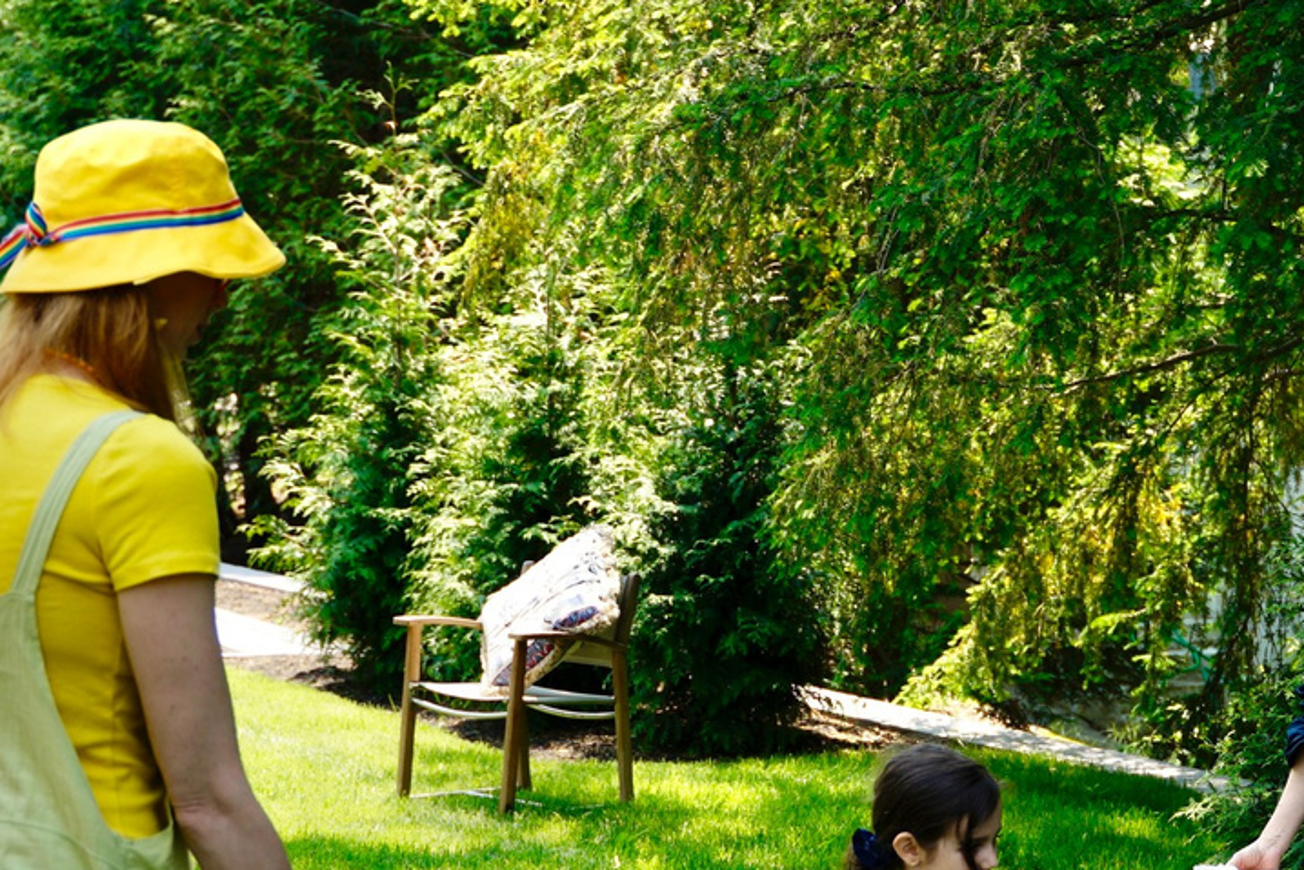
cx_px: 1068
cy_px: 743
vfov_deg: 13.6
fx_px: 3622
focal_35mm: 100
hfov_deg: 20.2
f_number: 2.8
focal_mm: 28
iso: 50
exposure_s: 1/320
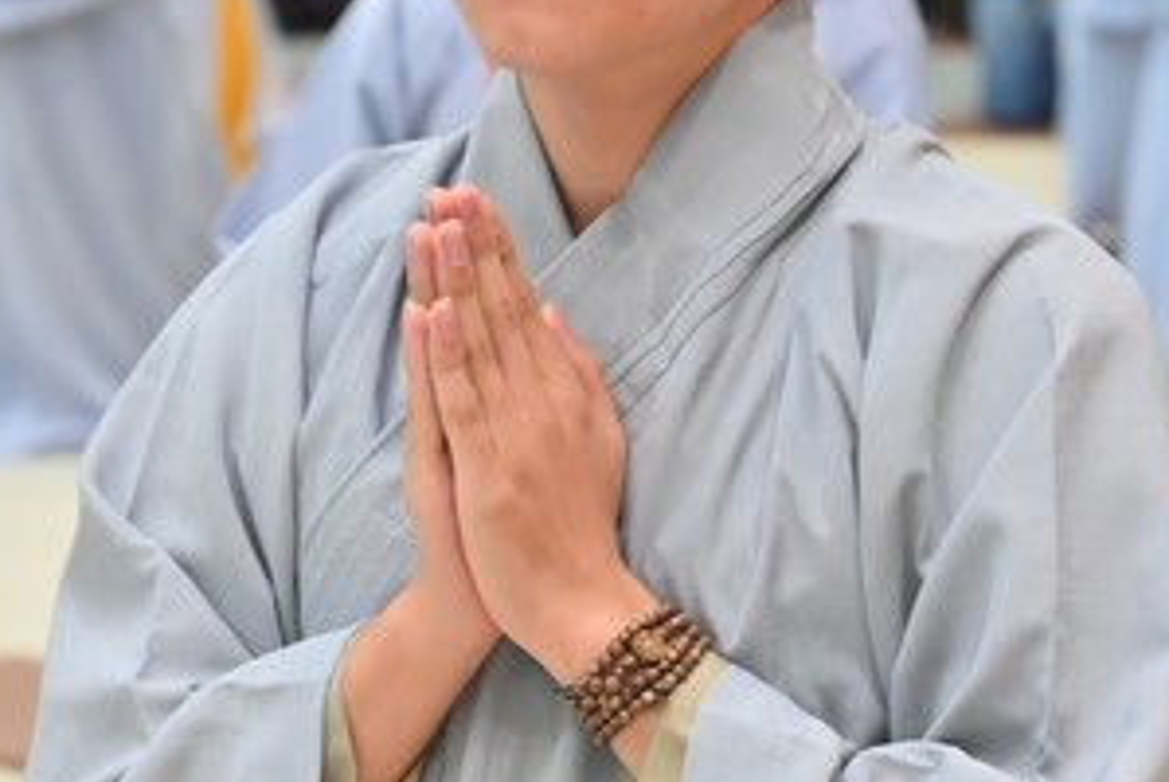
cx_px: 594
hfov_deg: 10.0
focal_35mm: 206
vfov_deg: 6.7
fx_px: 6696
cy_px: 235
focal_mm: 95
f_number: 5
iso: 1600
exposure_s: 1/60
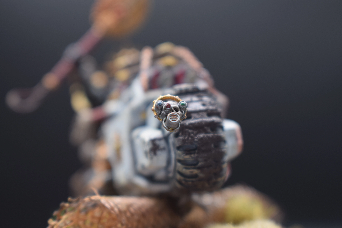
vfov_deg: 16.6
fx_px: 784
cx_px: 171
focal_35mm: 82
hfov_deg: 24.6
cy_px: 114
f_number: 5.6
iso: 100
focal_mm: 55
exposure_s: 1/20
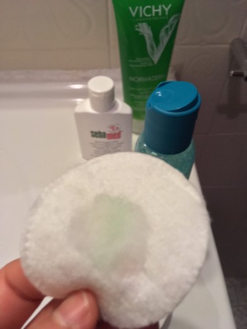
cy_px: 164
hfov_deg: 48.2
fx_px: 276
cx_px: 124
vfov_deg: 61.7
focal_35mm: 29
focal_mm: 4.15
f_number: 2.2
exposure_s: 1/33
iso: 160
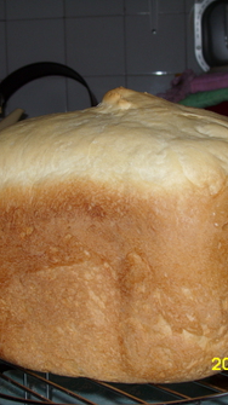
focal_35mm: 82
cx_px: 112
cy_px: 203
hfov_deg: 14.7
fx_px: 883
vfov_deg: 25.9
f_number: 3.1
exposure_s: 1/42
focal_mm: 9.3
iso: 50
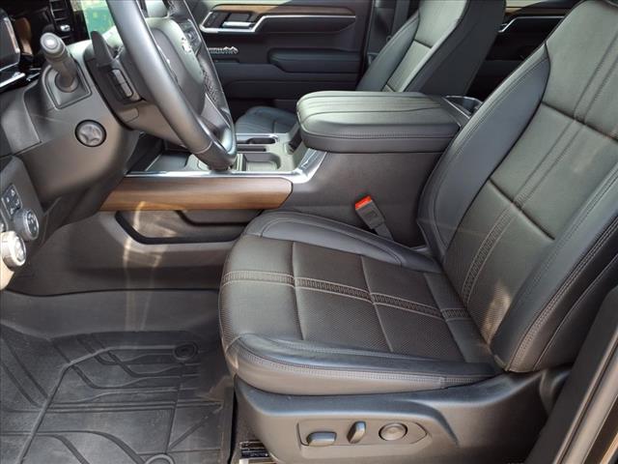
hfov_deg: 65.3
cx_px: 309
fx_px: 482
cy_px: 232
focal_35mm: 27
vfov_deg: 51.4
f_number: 1.9
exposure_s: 1/60.2
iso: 40
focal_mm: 3.58
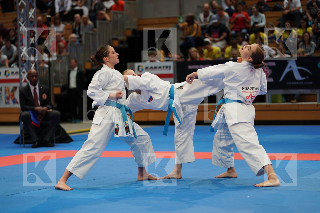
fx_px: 951
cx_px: 160
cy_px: 106
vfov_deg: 12.8
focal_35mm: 107
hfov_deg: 19.1
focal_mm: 107
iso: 800
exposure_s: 1/500
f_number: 2.8
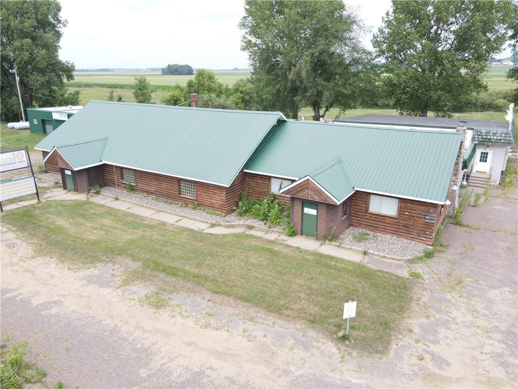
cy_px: 194
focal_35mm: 24
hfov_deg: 71.6
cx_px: 259
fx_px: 359
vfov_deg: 56.8
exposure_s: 1/240
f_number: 2.8
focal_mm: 4.5
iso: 110
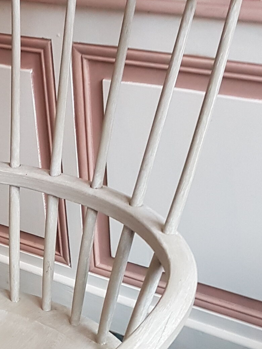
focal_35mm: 72
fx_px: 727
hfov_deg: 19.7
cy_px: 308
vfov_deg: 26.2
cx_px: -13
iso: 160
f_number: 1.7
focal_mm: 4.2
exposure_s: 1/25
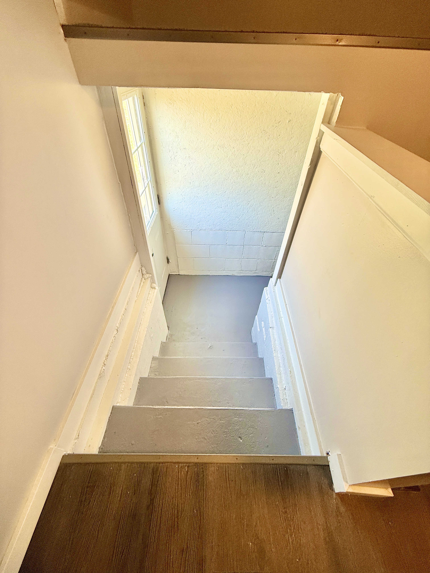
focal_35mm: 14
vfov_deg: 102.1
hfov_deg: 85.7
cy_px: 286
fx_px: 232
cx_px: 215
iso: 125
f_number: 2.2
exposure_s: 1/120
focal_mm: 2.22
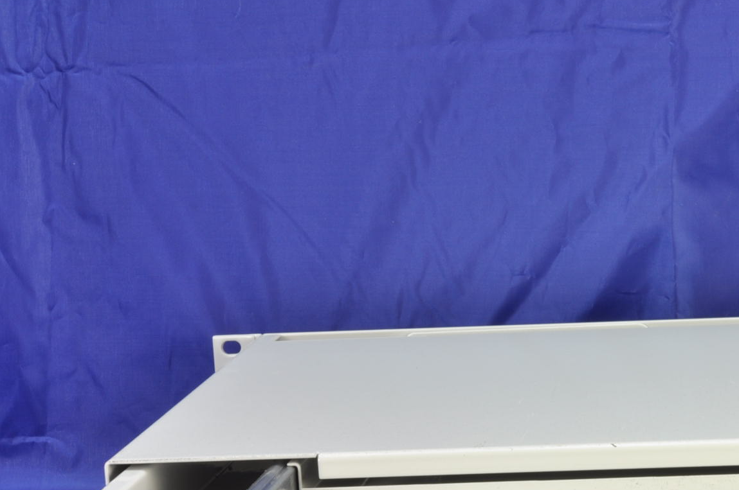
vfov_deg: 8.1
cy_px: 360
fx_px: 3444
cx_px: 648
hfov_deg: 12.2
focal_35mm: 168
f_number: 22
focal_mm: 60
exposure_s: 1/2
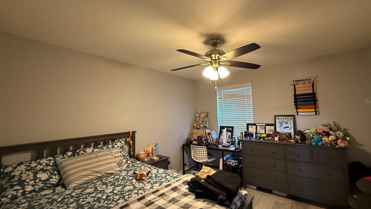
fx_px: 157
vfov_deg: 67.1
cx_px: 193
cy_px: 101
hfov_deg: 99.3
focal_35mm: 16
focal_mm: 2.22
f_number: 2.2
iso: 640
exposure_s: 1/60
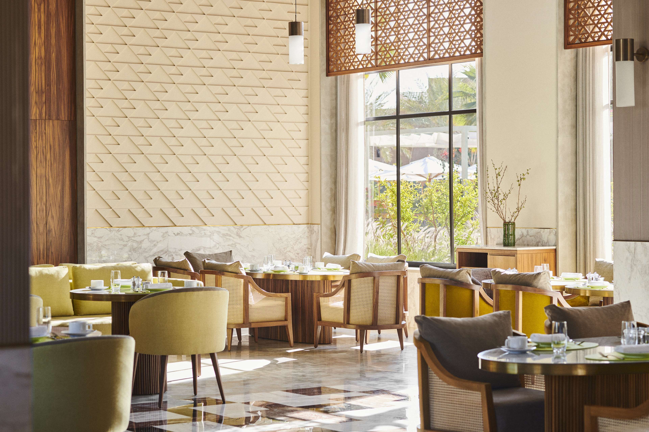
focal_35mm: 85
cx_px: 324
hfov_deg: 23.9
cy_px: 216
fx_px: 1532
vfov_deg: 16.1
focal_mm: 85
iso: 100
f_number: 5.6
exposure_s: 1/30
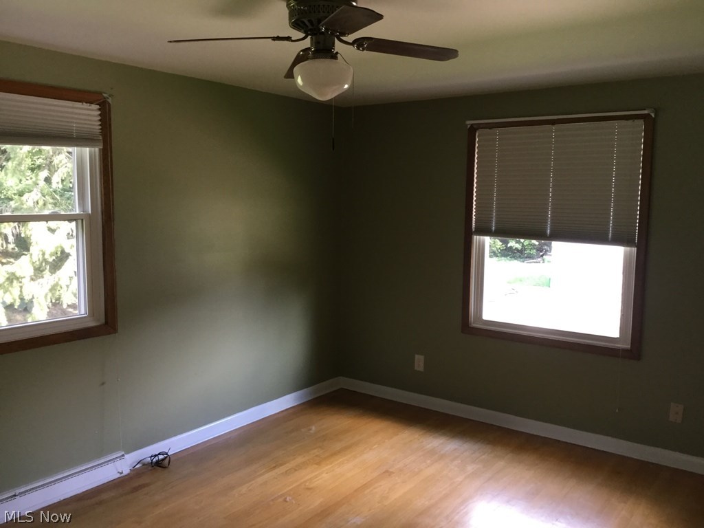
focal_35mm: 31
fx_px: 630
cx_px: 352
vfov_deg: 45.4
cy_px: 264
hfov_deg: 58.4
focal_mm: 3.3
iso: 64
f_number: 2.4
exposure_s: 1/30
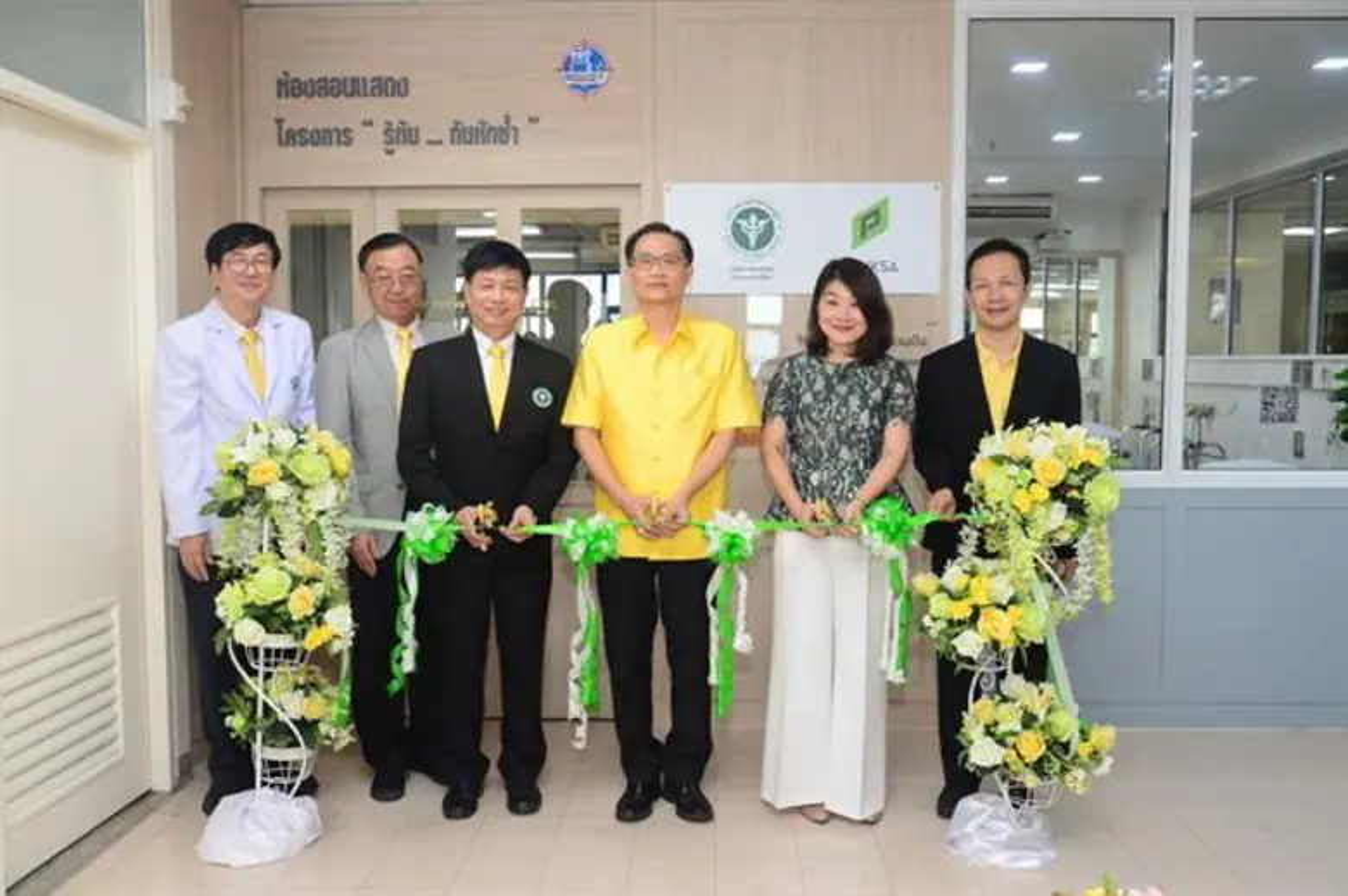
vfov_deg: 41.1
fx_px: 1197
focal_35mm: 32
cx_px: 674
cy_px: 448
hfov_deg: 58.7
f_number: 5.6
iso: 1600
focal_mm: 32
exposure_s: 1/80
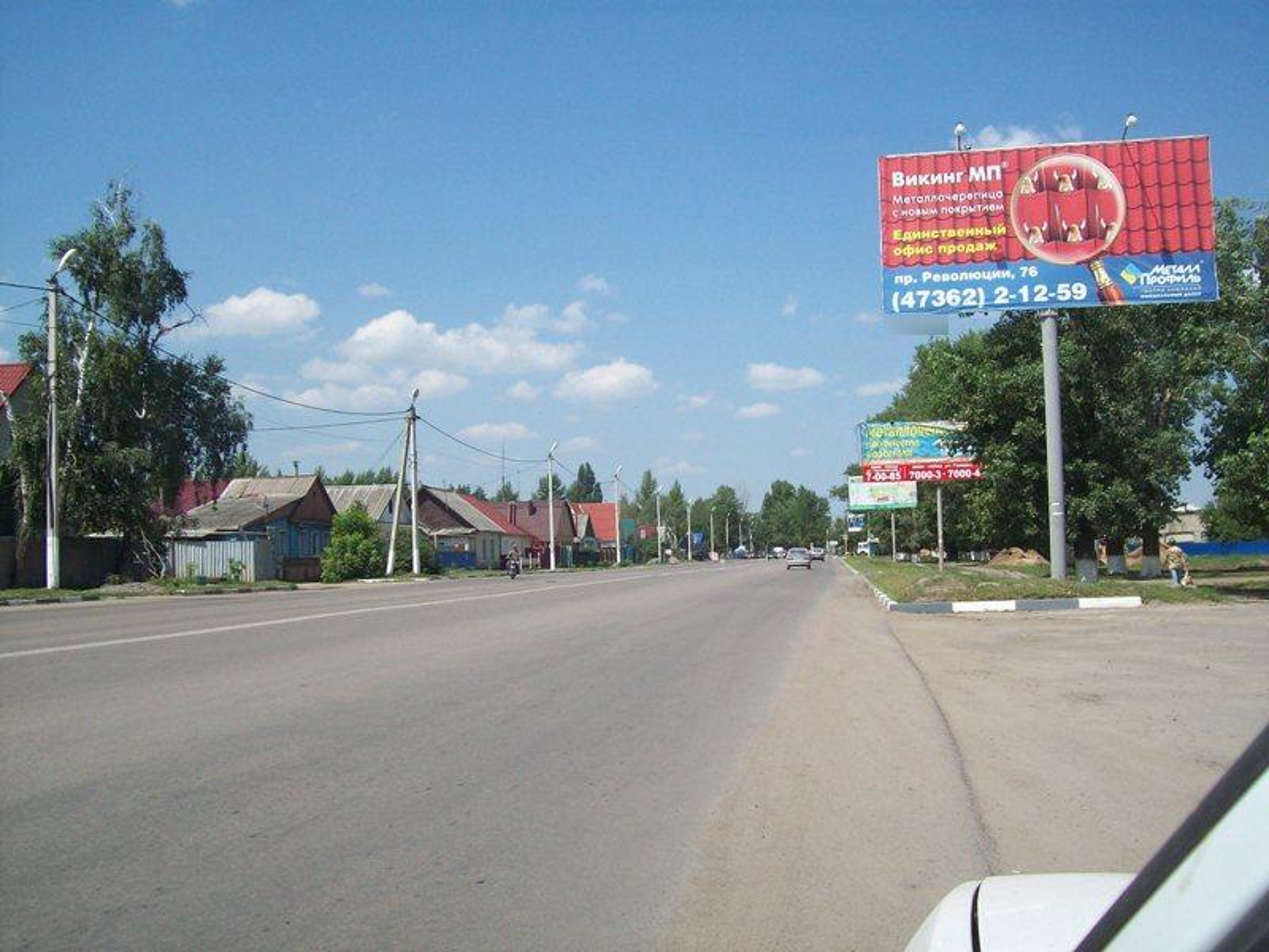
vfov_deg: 39.7
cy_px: 476
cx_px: 634
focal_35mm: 36
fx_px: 1320
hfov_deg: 51.4
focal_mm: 6
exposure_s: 1/657
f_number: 4.8
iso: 80
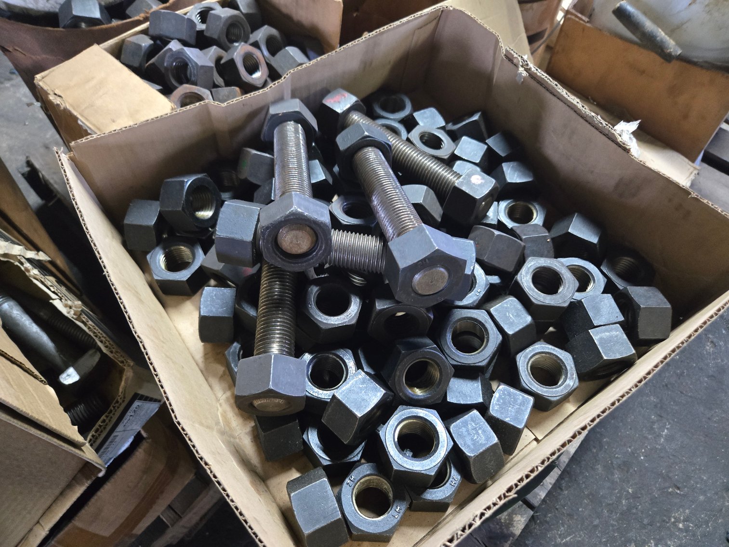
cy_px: 274
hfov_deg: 73.9
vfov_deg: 58.9
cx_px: 364
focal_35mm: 23
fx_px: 484
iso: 1000
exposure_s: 1/60
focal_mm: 5.4
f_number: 1.8
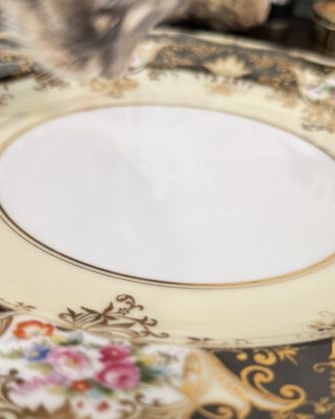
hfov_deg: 33.4
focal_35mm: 45
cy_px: 273
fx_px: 557
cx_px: 184
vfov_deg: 40.7
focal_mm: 6.76
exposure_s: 1/60
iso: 200
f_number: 1.78
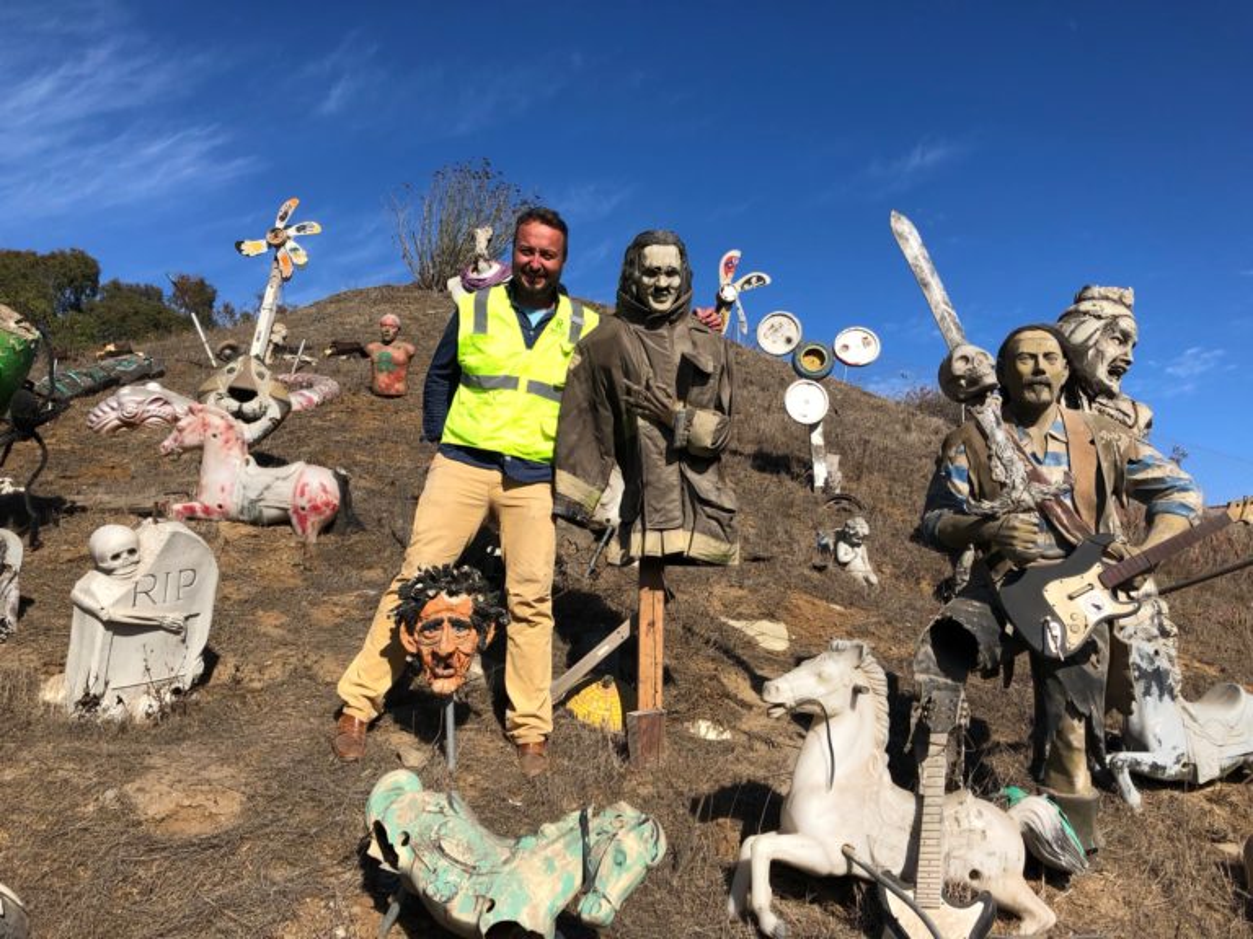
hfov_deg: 63.4
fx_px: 1014
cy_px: 470
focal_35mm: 28
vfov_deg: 49.7
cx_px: 626
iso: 20
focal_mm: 3.99
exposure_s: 1/1919
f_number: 1.8
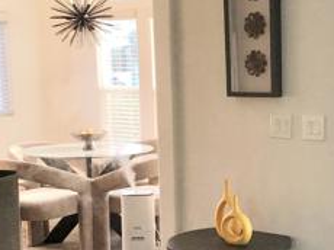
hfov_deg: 24.7
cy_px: 206
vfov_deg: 18.7
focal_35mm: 78
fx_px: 752
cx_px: 256
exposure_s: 1/30
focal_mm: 4
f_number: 1.8
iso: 25
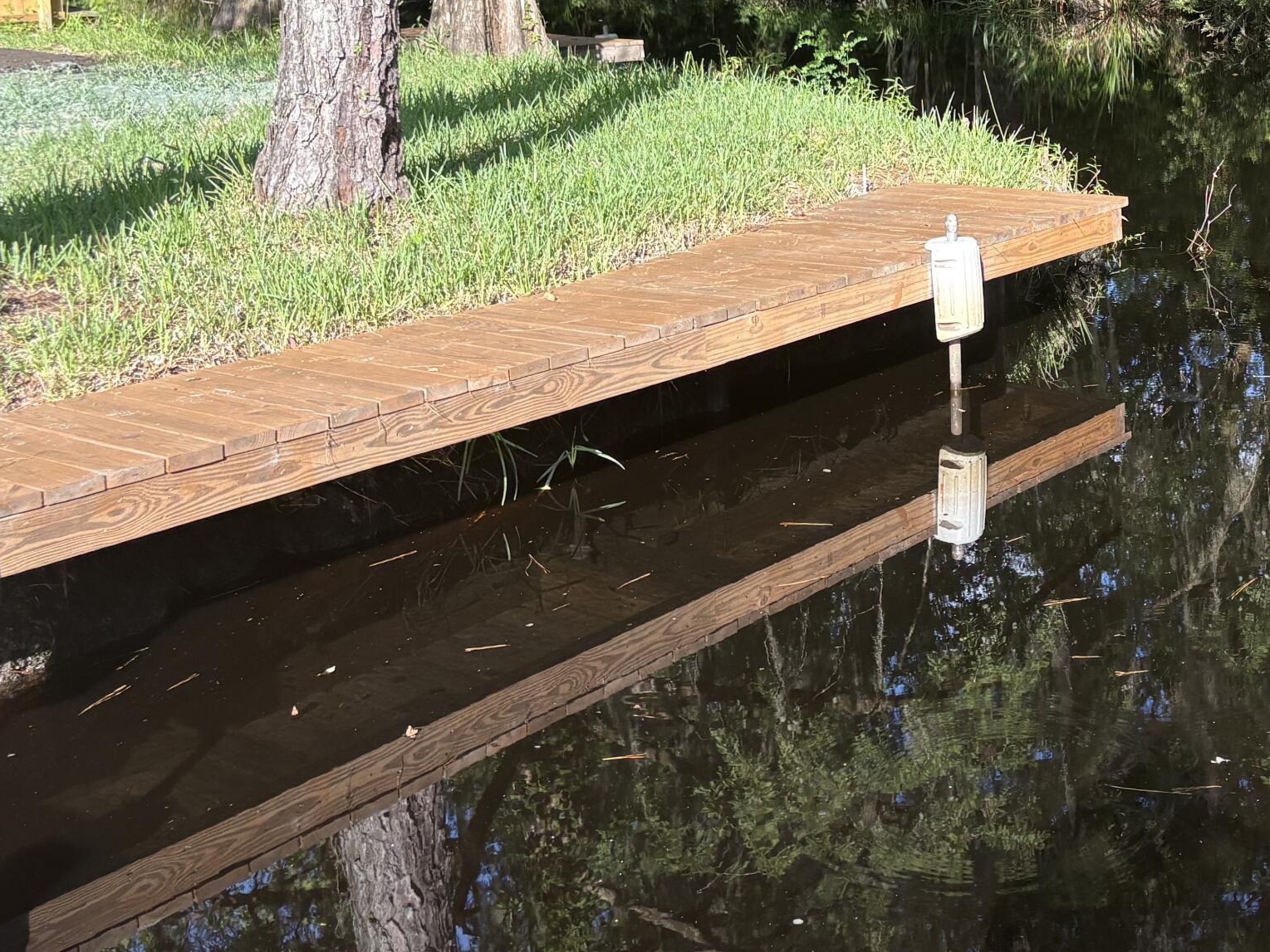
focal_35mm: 51
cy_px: 62
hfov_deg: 35.2
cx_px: 1159
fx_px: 1871
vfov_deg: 27.4
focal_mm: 5.96
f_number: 1.6
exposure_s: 1/596
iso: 50
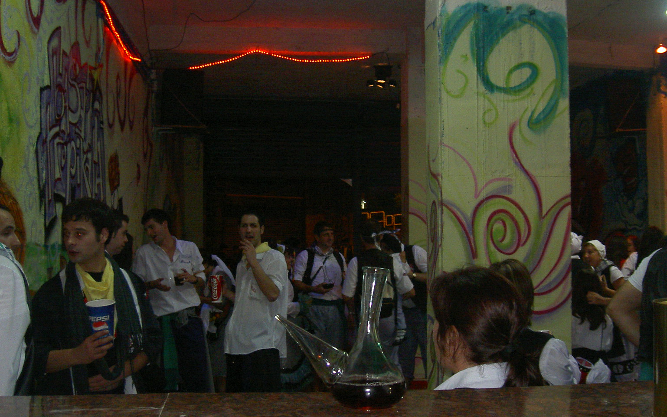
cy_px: 229
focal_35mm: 43
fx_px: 782
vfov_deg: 29.8
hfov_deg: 46.2
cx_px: 333
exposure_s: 1/59.5
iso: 100
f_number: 2.8
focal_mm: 8
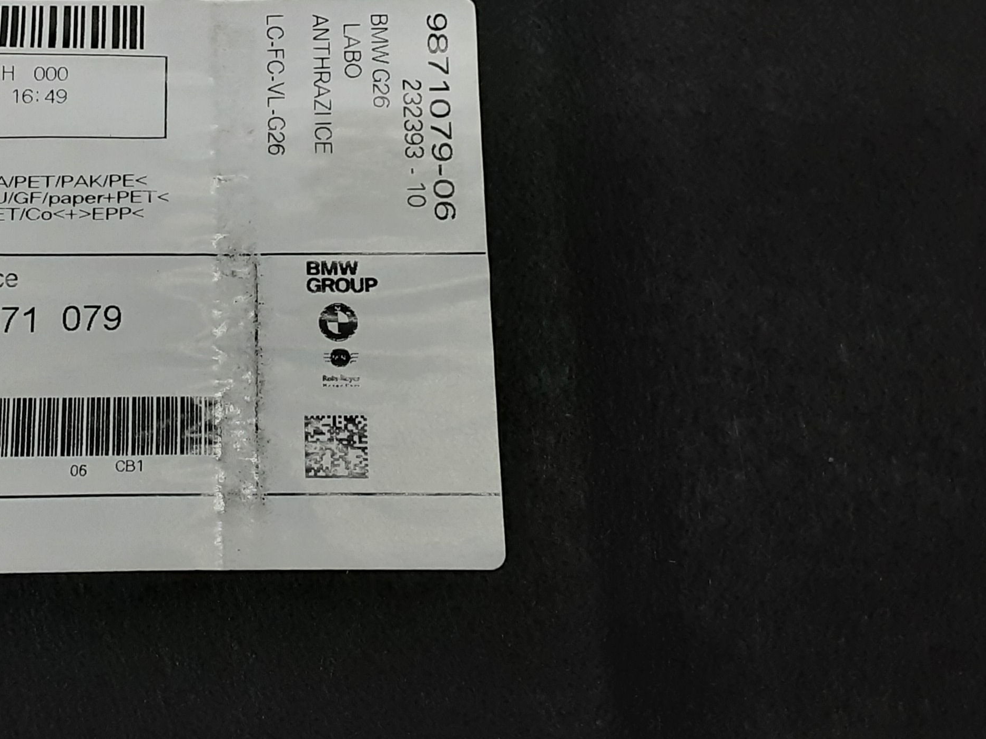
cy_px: 248
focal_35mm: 47
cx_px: 232
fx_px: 1339
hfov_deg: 39.2
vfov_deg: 30.7
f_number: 1.9
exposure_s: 1/50
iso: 125
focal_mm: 2.91
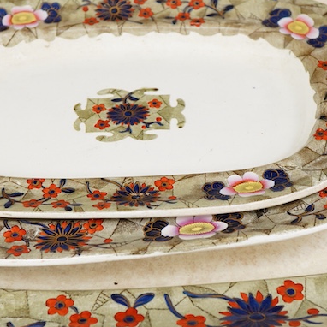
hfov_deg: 19.3
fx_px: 962
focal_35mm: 90
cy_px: 165
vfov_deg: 19.3
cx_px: 173
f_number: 8
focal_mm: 30
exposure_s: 1/125
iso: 1250
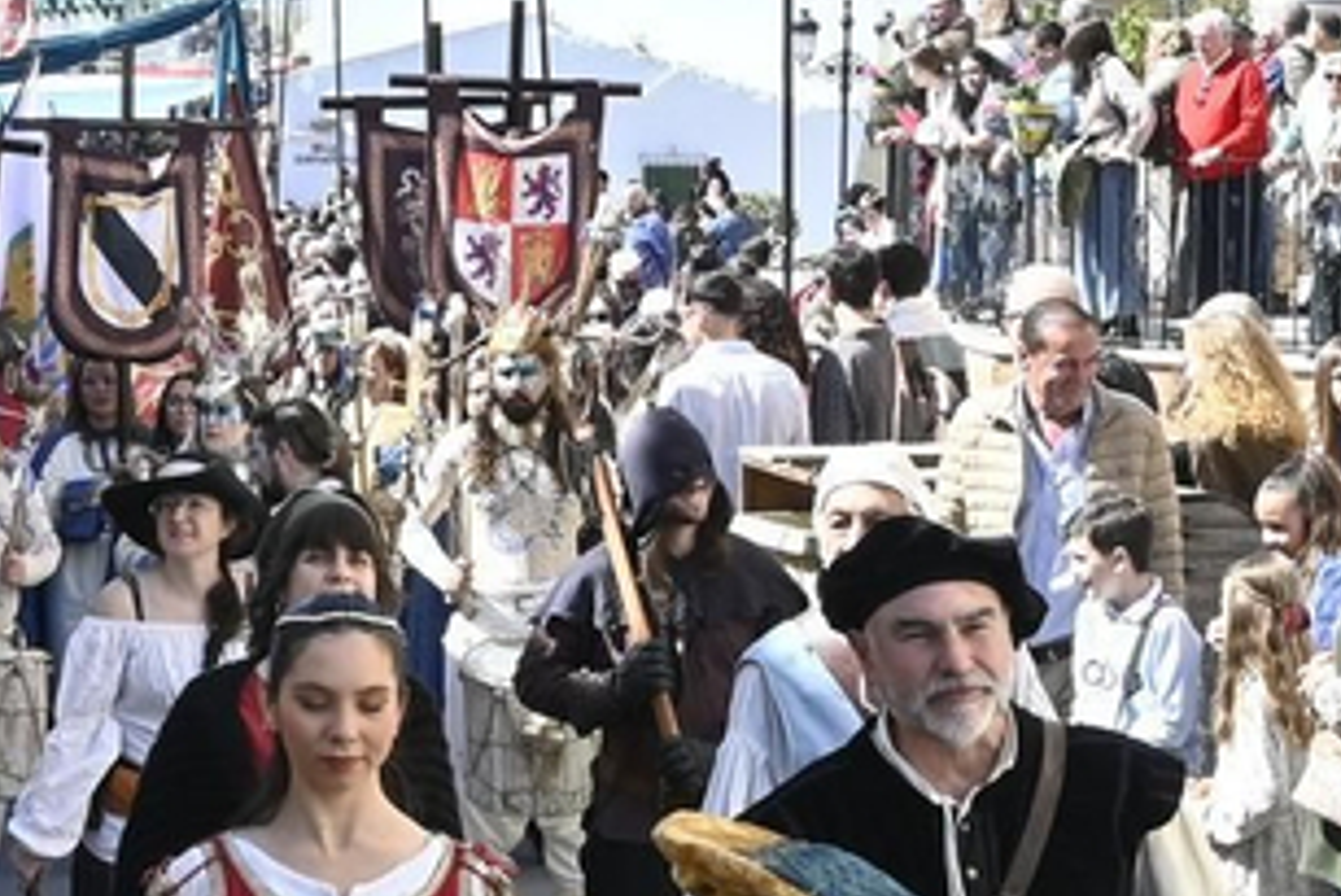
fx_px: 4658
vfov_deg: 11.0
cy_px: 411
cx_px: 563
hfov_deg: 16.4
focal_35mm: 125
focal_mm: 16
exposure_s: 1/320
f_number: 6.3
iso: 200
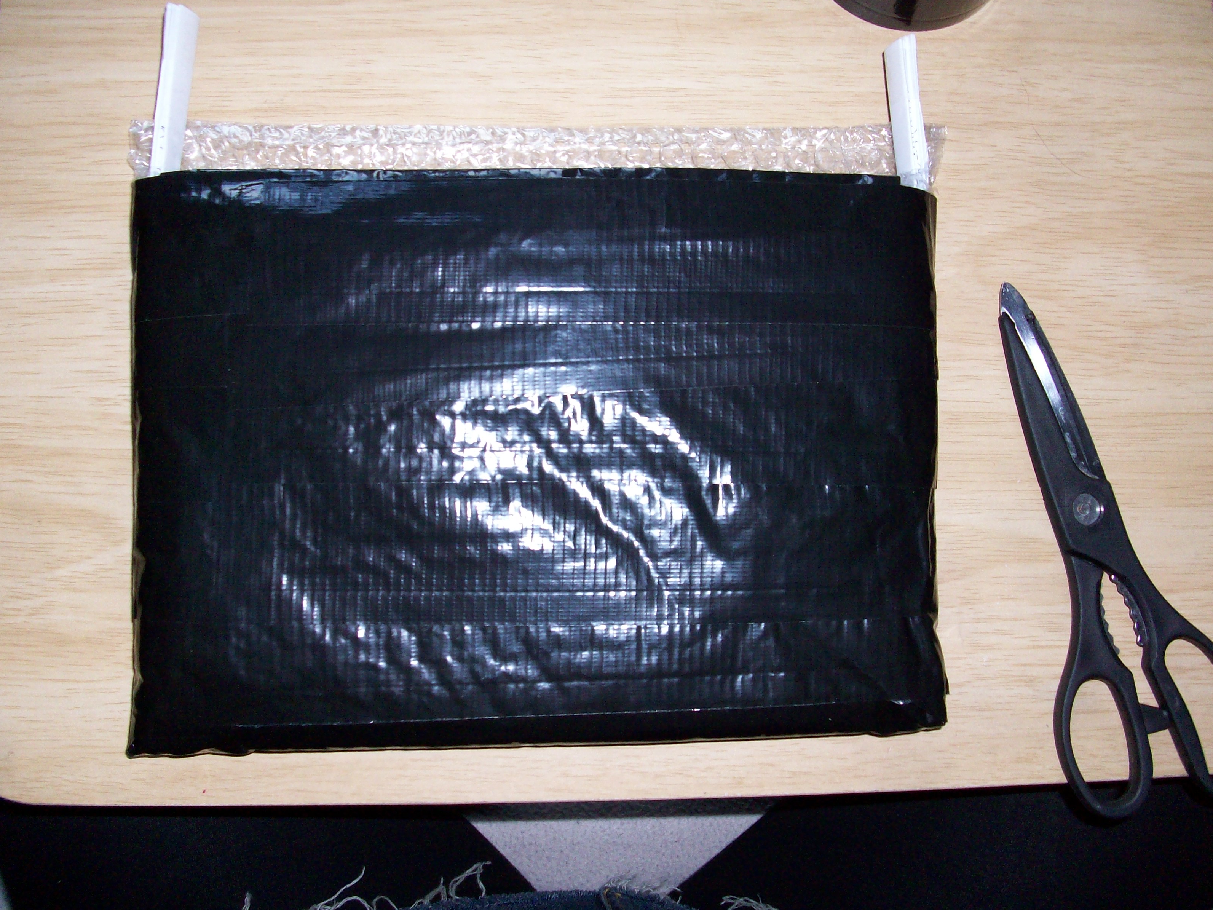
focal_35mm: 35
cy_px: 451
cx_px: 599
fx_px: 1227
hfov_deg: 52.6
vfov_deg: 40.7
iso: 160
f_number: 2.8
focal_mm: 5.7
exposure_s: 1/60
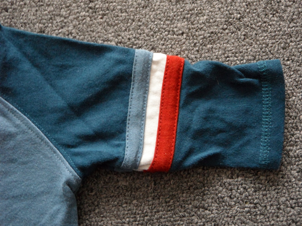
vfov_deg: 36.0
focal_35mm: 40
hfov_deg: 46.8
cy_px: 113
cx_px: 151
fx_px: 349
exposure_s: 1/10
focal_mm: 6.6
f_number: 3.6
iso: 400
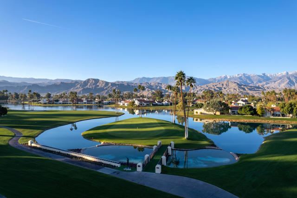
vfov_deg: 57.2
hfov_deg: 78.6
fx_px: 181
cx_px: 148
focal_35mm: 22
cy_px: 99
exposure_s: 1/2500
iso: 110
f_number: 2.8
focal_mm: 8.38
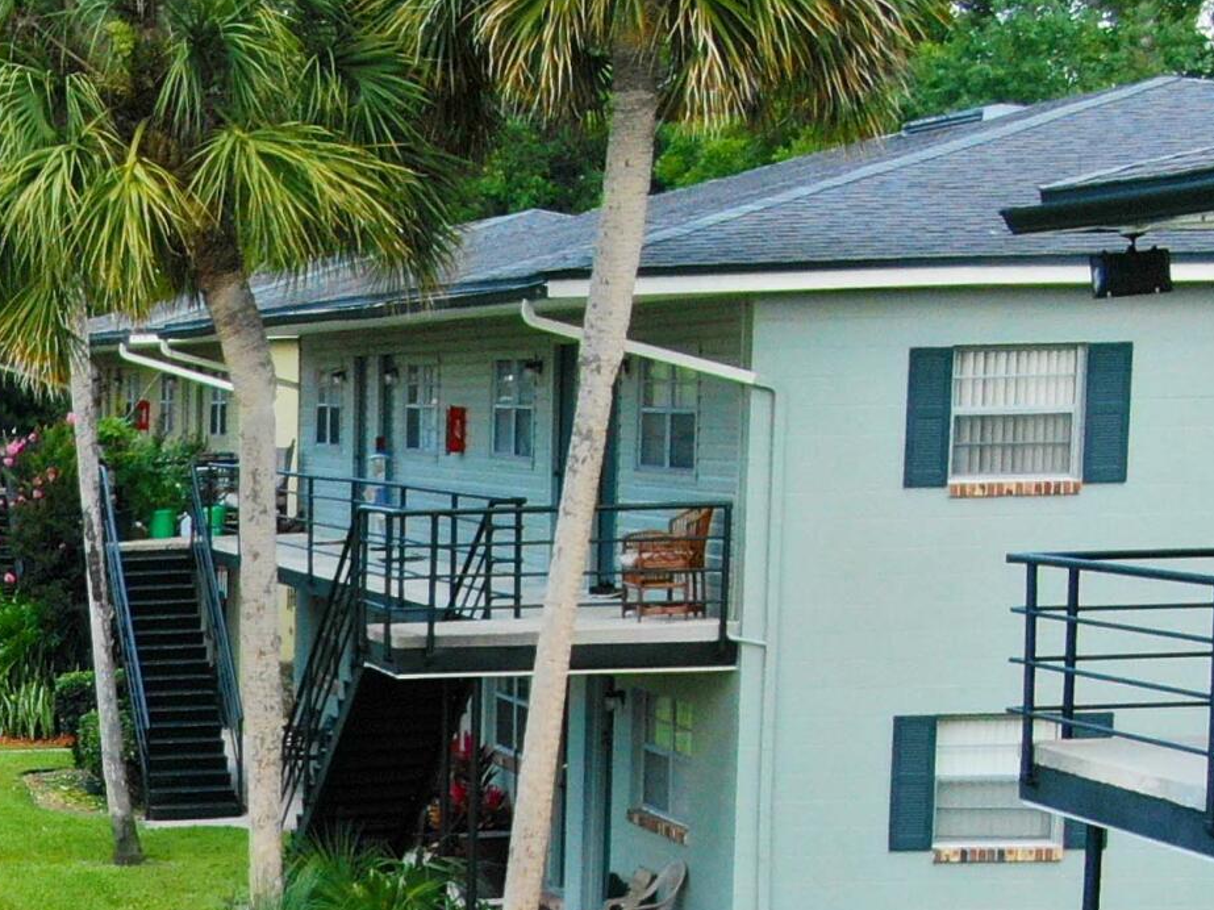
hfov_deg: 15.8
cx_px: -487
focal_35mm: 117
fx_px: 4103
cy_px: 1114
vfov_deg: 12.3
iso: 100
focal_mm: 6.21
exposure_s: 1/435
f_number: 3.3
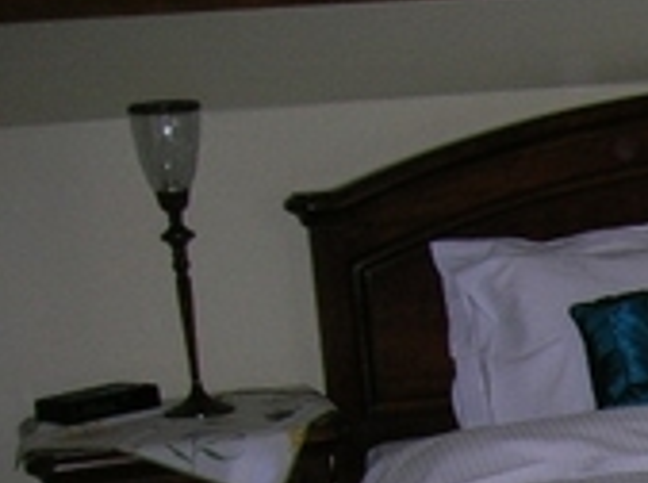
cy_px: 709
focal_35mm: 121
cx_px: 1146
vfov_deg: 11.7
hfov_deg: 14.5
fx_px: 2260
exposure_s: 1/60.1
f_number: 2.9
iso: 57
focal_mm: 5.7
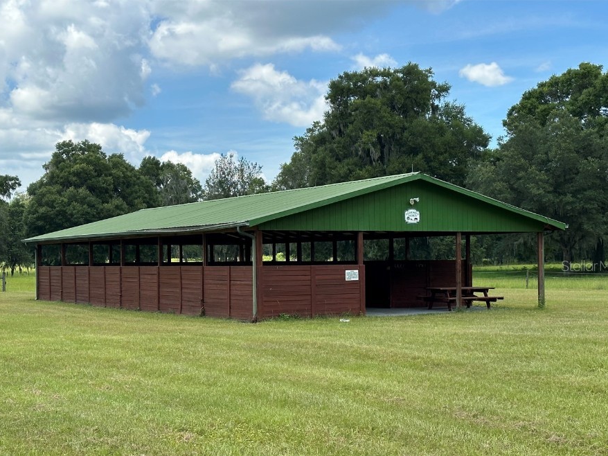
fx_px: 983
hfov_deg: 34.3
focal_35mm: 56
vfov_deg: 26.1
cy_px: 265
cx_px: 272
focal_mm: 6.86
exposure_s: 1/2252
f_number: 1.78
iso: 64
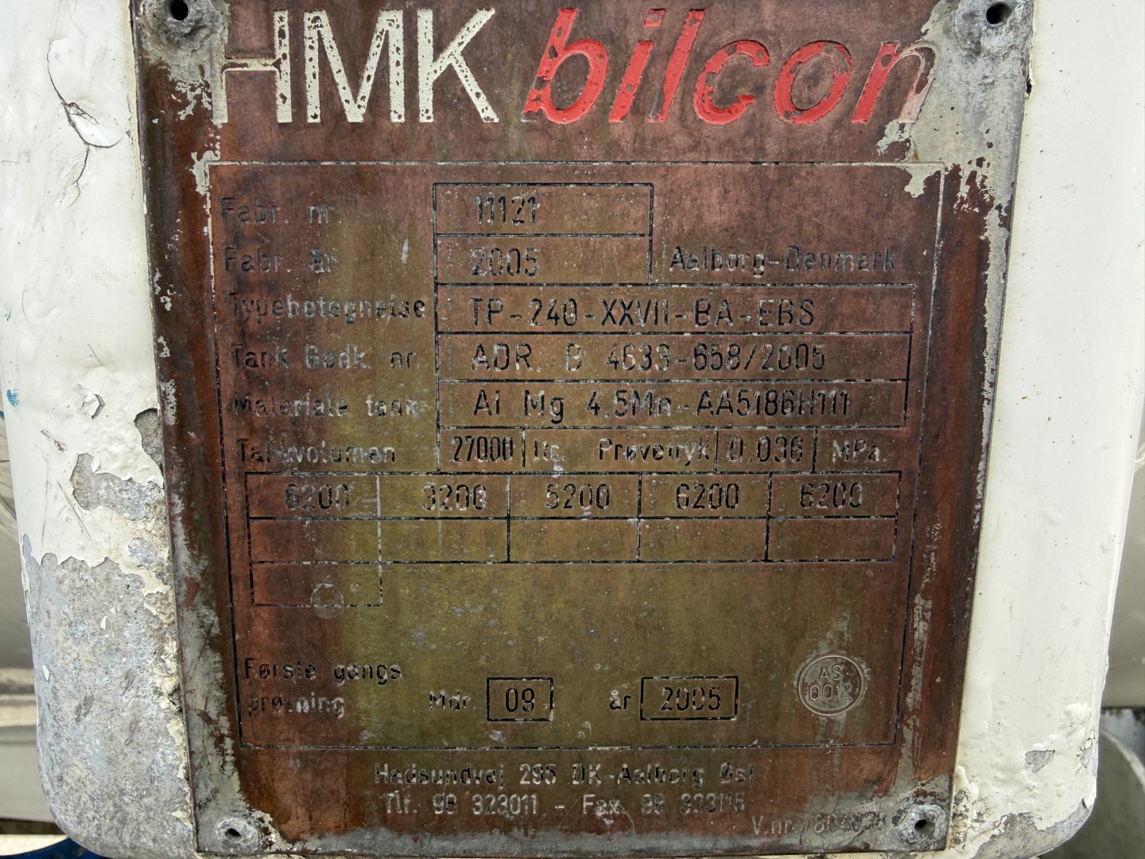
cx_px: 572
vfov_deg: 56.8
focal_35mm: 24
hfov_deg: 71.6
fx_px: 794
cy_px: 430
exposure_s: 1/243
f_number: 2.2
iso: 40
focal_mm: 2.22
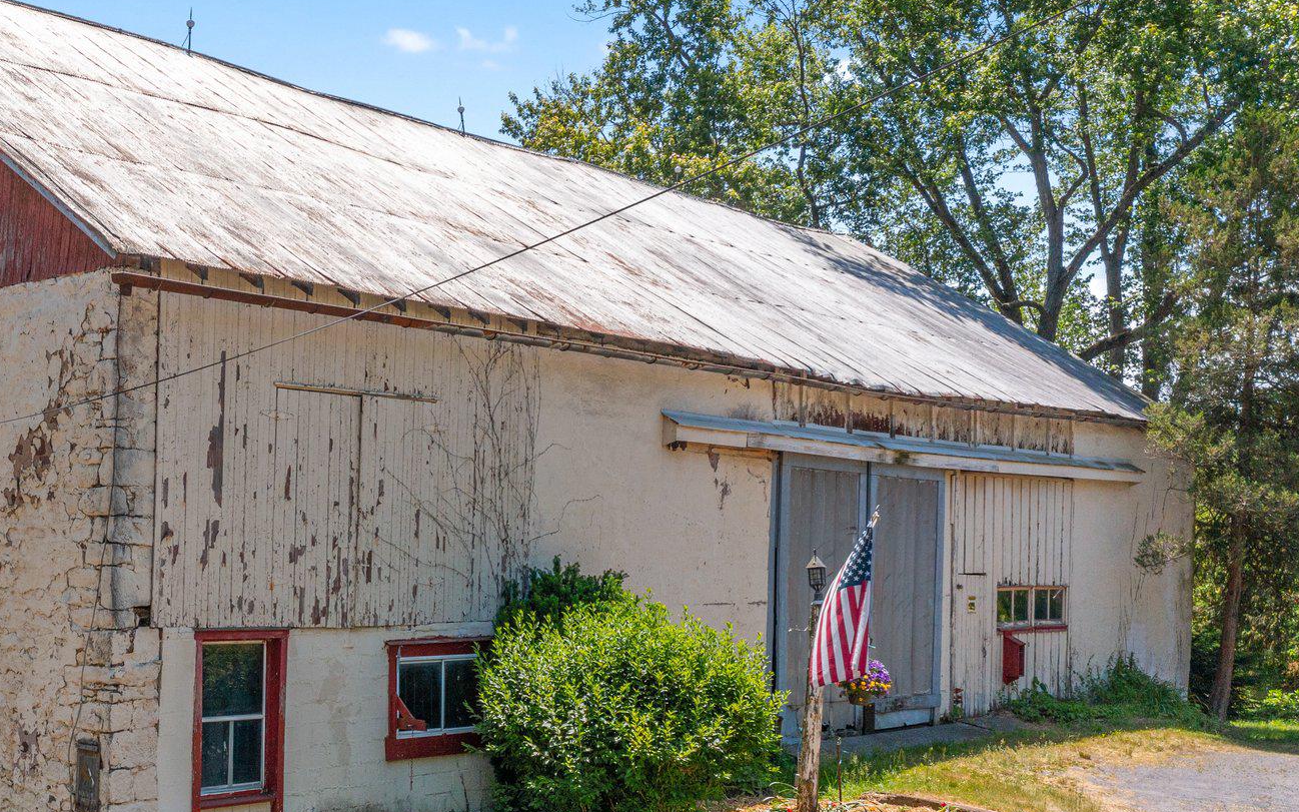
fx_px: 1593
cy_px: 546
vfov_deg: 28.4
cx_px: 282
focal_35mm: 45
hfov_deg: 42.6
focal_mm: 10.26
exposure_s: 1/1000
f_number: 4.5
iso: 100
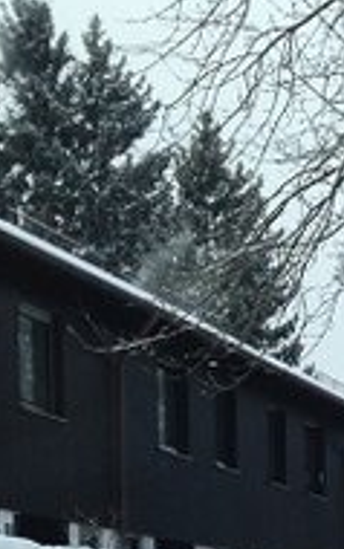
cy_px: 741
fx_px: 1932
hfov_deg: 9.3
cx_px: 766
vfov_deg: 15.3
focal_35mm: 129
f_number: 2.4
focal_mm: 4.12
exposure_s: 1/602
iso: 50
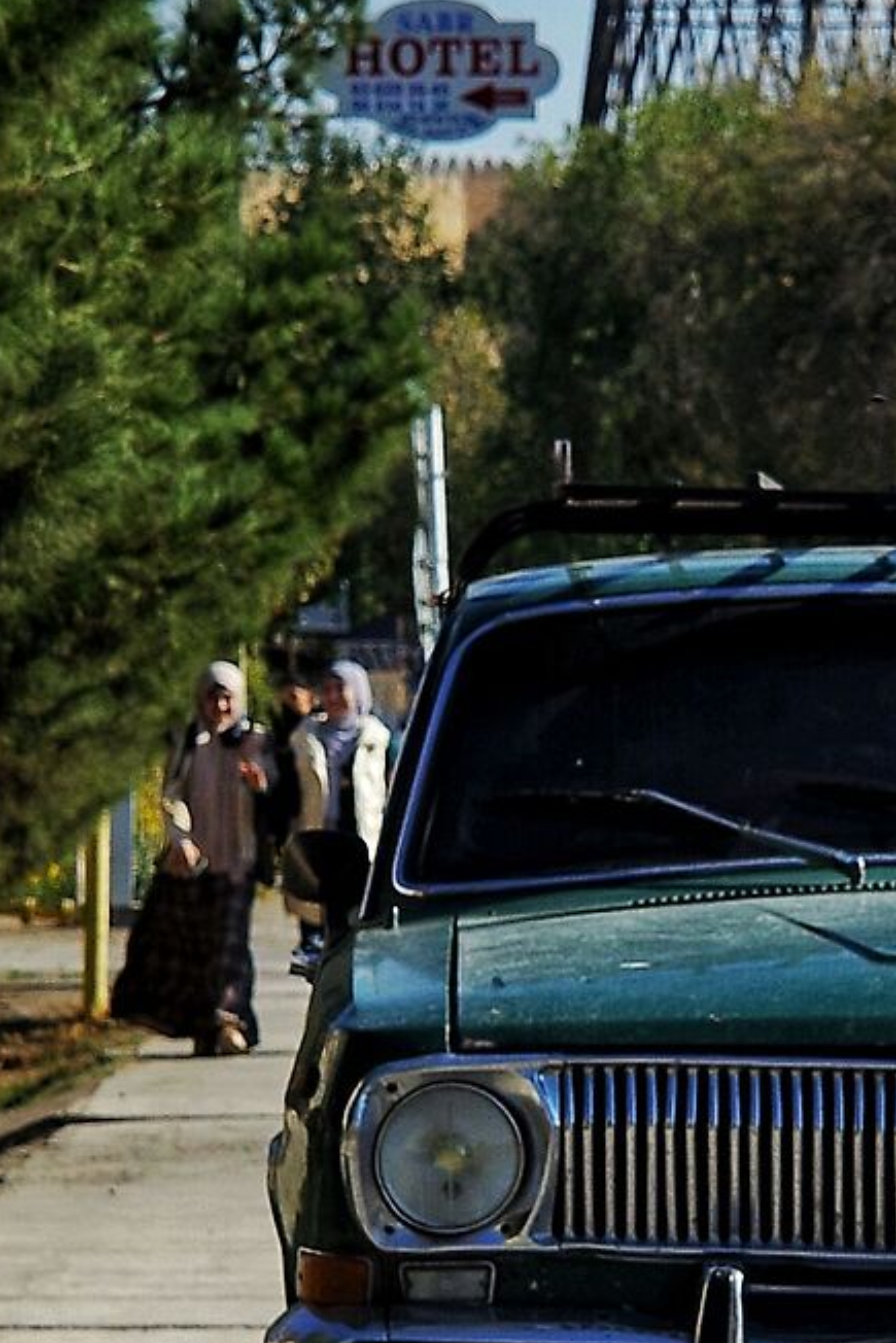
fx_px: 10298
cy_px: 912
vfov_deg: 7.5
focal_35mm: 276
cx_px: 702
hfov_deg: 5.0
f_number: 5.6
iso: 100
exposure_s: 1/640
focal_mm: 39.1
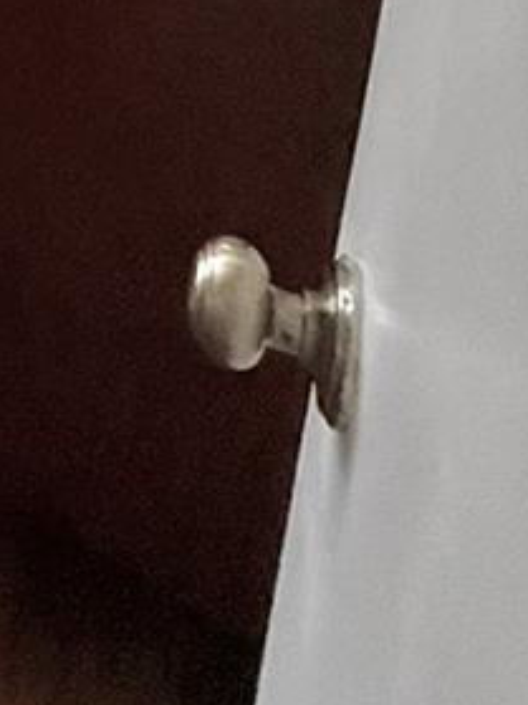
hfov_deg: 13.1
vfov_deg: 18.2
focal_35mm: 77
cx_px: -813
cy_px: -660
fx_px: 1567
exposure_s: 1/120
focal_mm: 2.22
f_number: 2.2
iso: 400
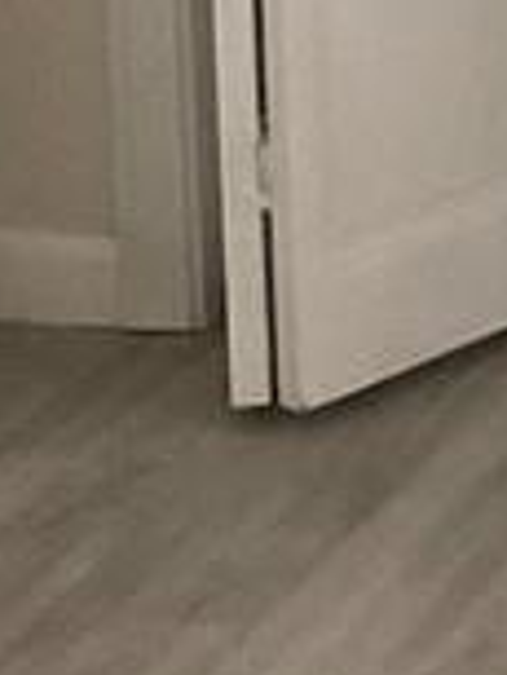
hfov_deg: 6.5
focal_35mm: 194
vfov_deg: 9.1
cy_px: -957
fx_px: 3783
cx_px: 1900
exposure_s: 1/40
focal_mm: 3
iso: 250
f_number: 1.8
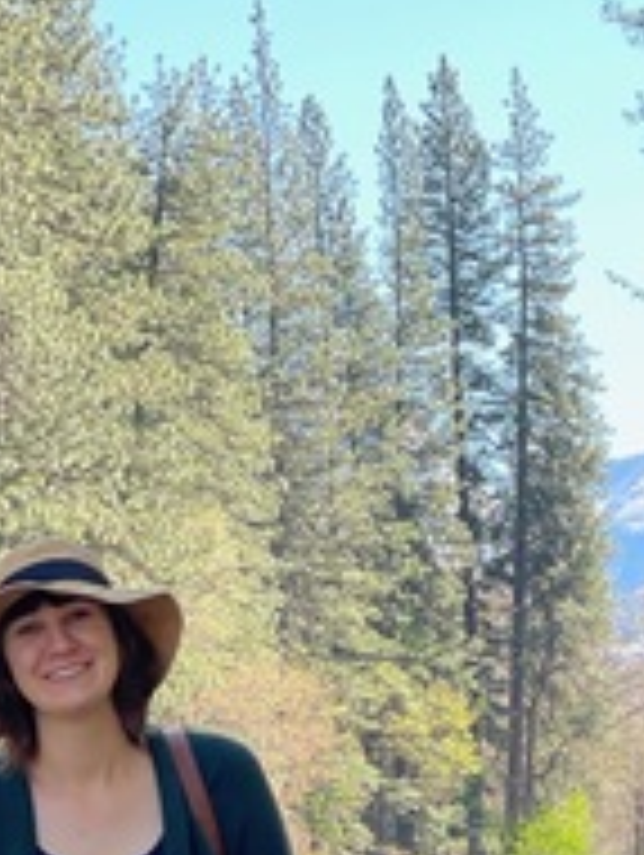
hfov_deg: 8.8
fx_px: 4158
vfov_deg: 11.6
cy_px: 940
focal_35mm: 168
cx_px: 493
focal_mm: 7.5
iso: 25
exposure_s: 1/121
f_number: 2.2
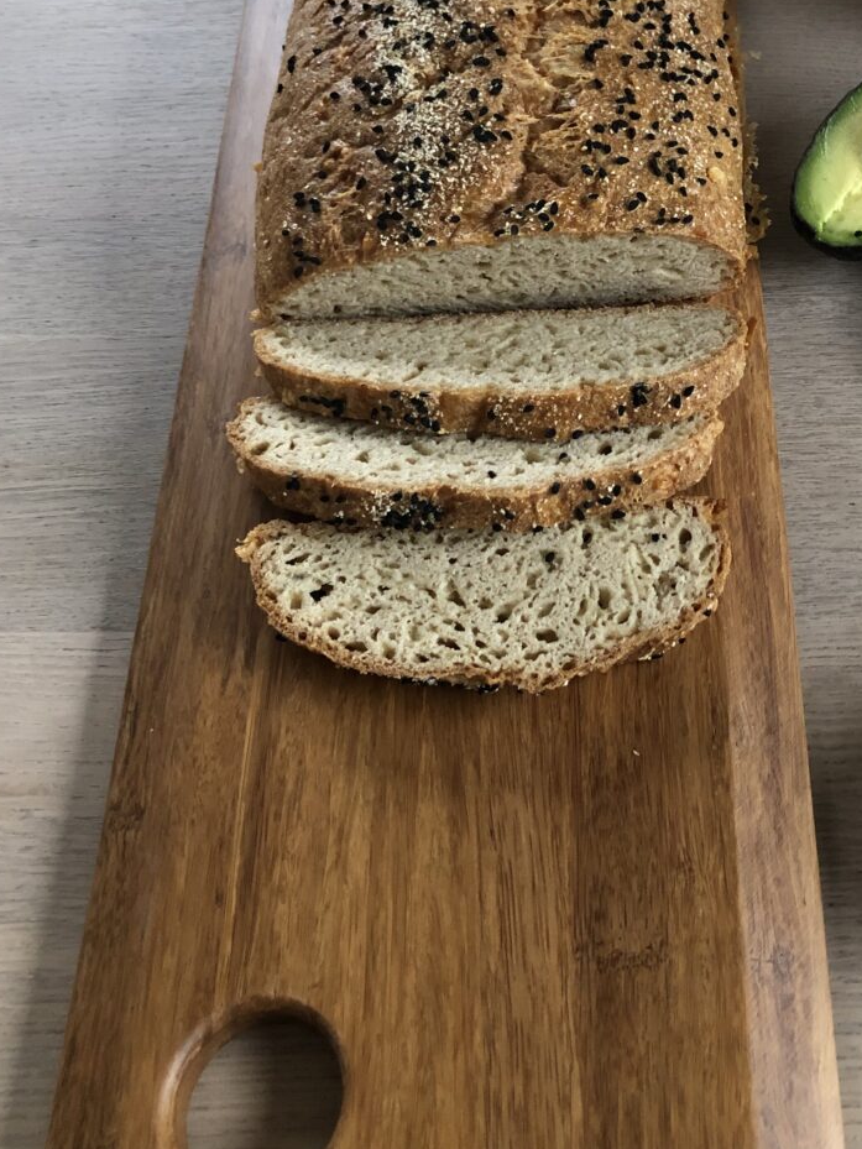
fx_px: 1560
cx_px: 629
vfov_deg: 39.5
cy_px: 305
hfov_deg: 30.4
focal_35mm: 47
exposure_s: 1/15
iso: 80
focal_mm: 3.99
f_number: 1.8
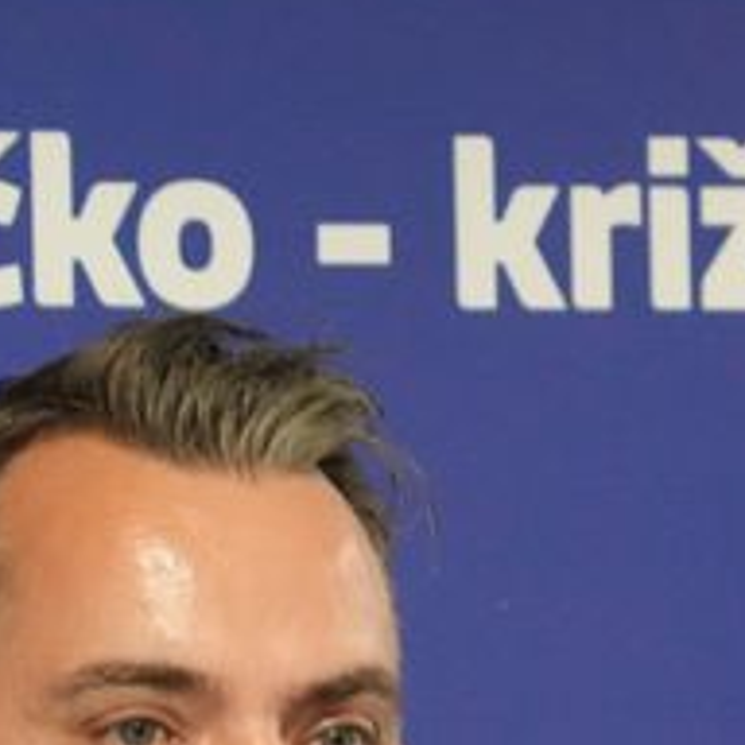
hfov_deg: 1.7
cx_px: 167
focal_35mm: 1024
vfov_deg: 1.7
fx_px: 24934
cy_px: 1209
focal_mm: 226
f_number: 7.1
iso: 12800
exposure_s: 1/80
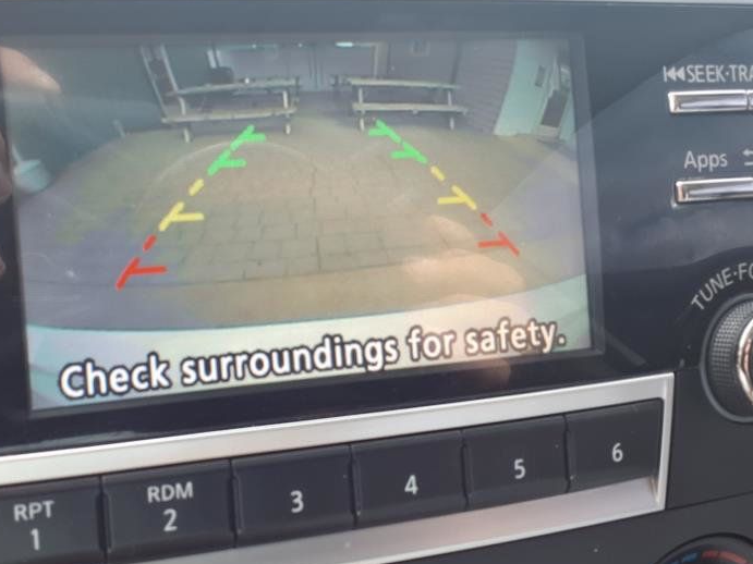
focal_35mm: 40
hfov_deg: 46.0
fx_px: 870
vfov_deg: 35.9
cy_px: 283
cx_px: 247
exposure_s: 1/60.2
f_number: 1.9
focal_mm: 3.58
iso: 64
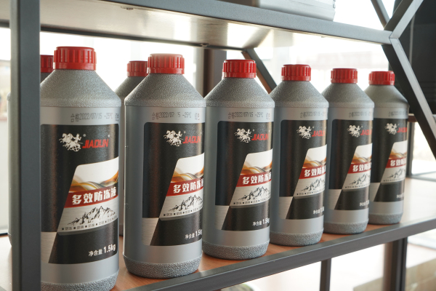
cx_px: 218
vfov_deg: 29.9
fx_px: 545
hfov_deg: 43.6
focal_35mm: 45
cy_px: 146
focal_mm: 45
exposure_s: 1/40
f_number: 8
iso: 1000
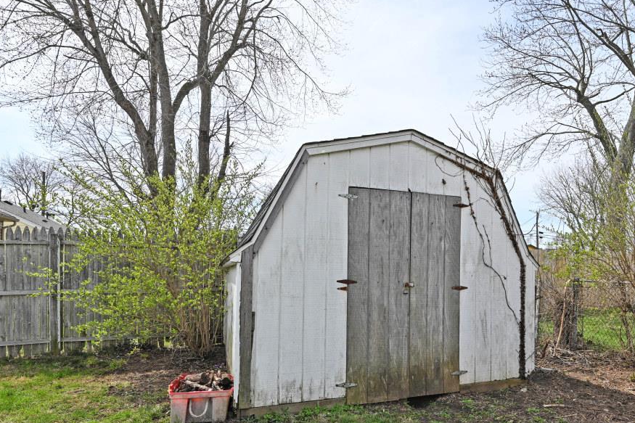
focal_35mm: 24
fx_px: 423
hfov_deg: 72.5
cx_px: 399
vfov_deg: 52.5
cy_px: 266
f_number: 7.1
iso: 100
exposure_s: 1/400
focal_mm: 14
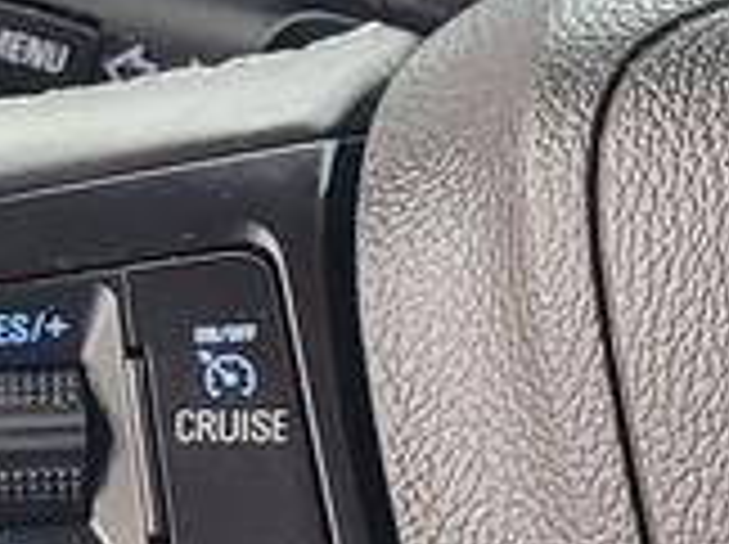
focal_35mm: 206
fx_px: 4332
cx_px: 1107
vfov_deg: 7.2
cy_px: 126
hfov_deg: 9.3
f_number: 1.8
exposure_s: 1/40
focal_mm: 5.4
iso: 250
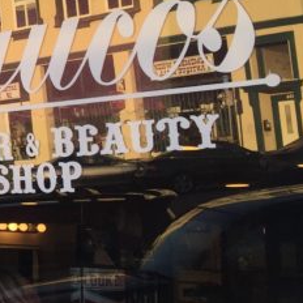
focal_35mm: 113
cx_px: -316
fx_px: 1119
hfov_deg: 13.2
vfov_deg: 15.3
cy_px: 56
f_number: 2.2
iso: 32
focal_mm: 4.15
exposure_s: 1/408
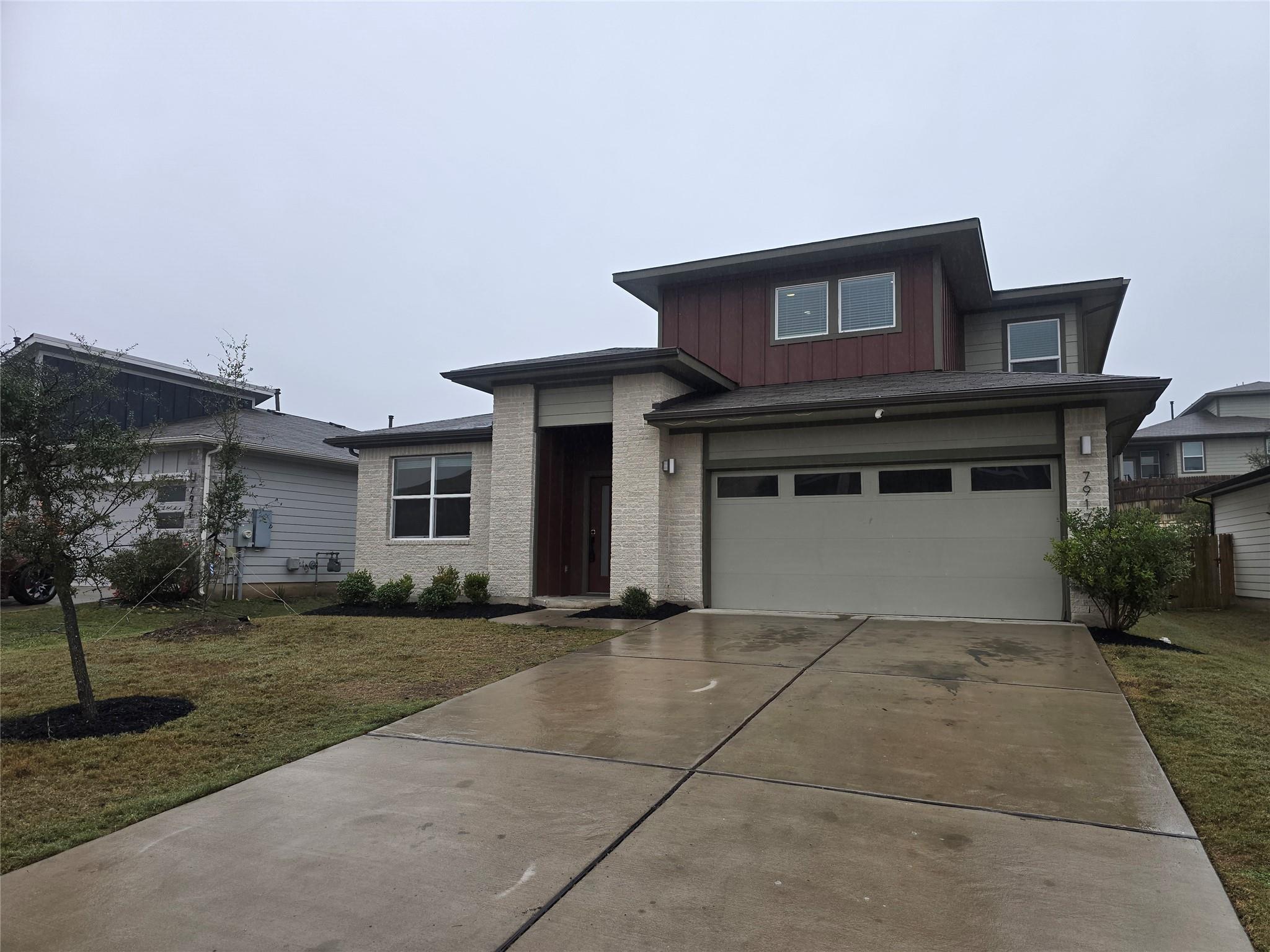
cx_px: 635
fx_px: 844
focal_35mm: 23
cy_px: 476
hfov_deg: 73.9
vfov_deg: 58.9
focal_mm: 6.3
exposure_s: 1/153
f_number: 1.7
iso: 12
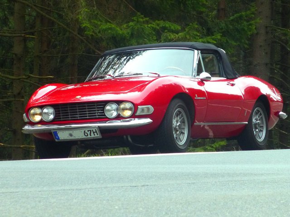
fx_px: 2597
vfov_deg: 4.8
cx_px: 145
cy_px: 108
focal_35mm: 310
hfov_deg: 6.4
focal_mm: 45
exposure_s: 1/80
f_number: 5.9
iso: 400
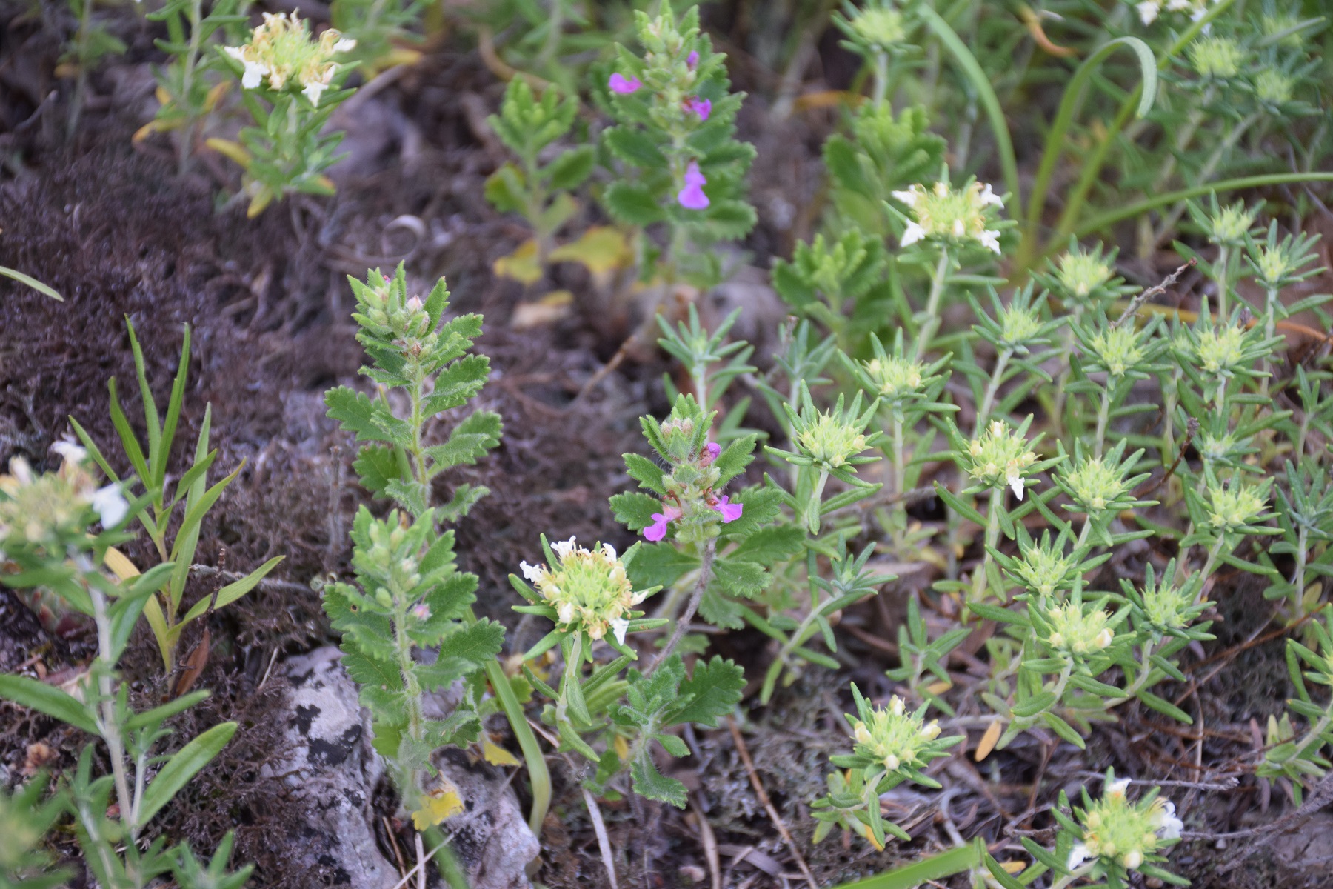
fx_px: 3443
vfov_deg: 14.7
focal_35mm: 93
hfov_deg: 21.9
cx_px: 666
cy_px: 444
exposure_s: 1/125
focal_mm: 62
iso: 560
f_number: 5.6
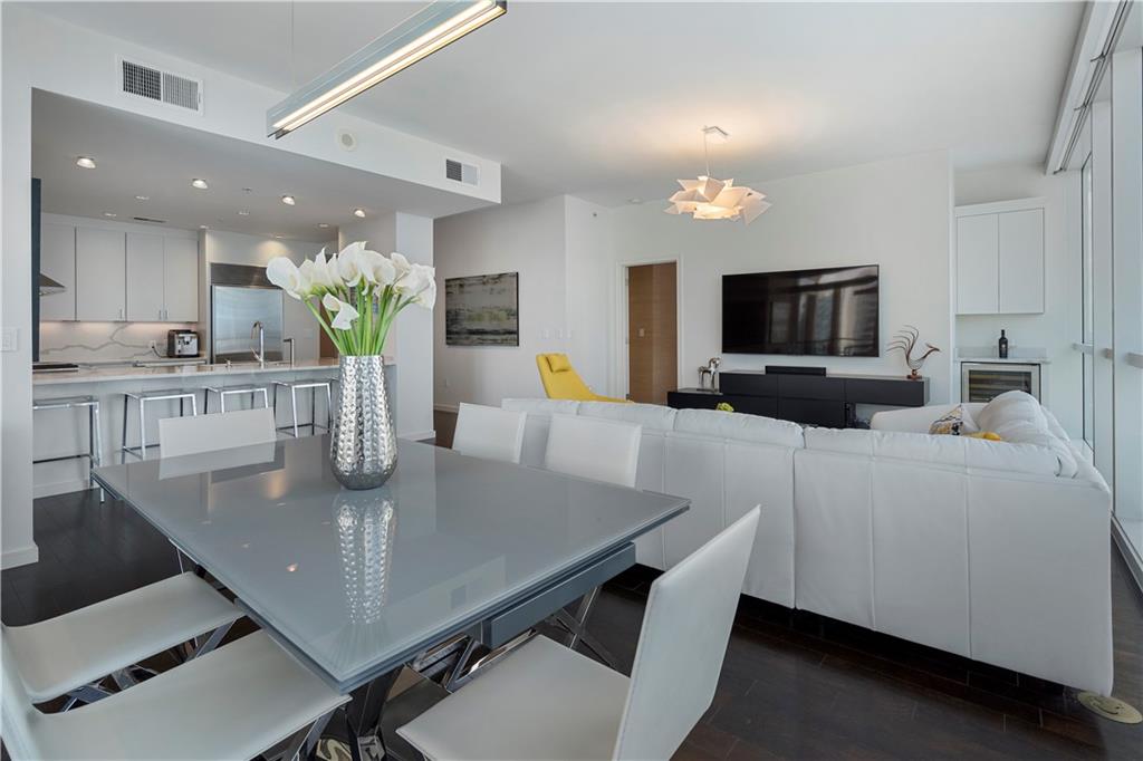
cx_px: 572
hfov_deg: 96.8
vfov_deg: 73.7
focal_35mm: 16
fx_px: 508
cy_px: 380
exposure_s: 1/320
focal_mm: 16
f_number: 8
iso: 640
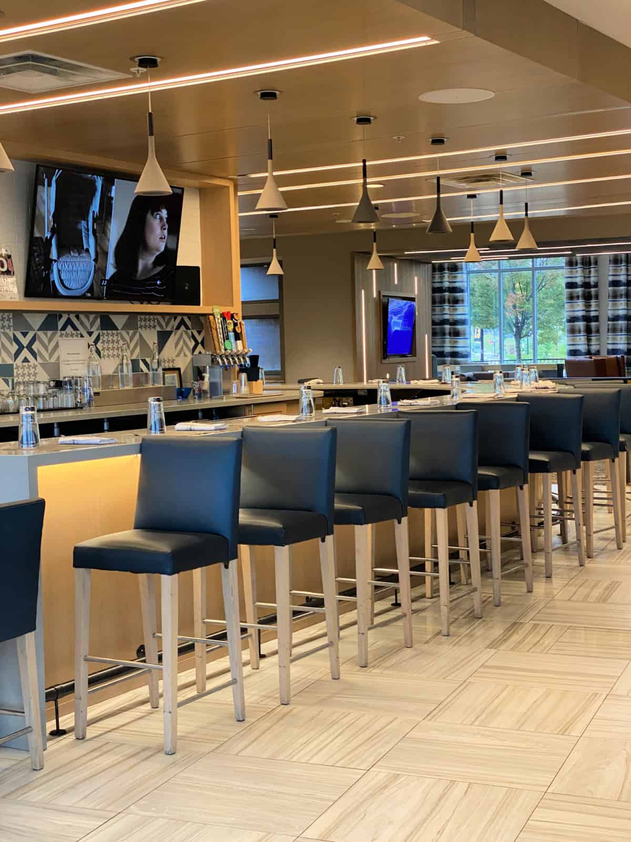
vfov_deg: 36.8
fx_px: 1264
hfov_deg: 28.0
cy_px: 421
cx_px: 316
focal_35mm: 52
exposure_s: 1/60
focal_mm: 6
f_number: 2
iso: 125
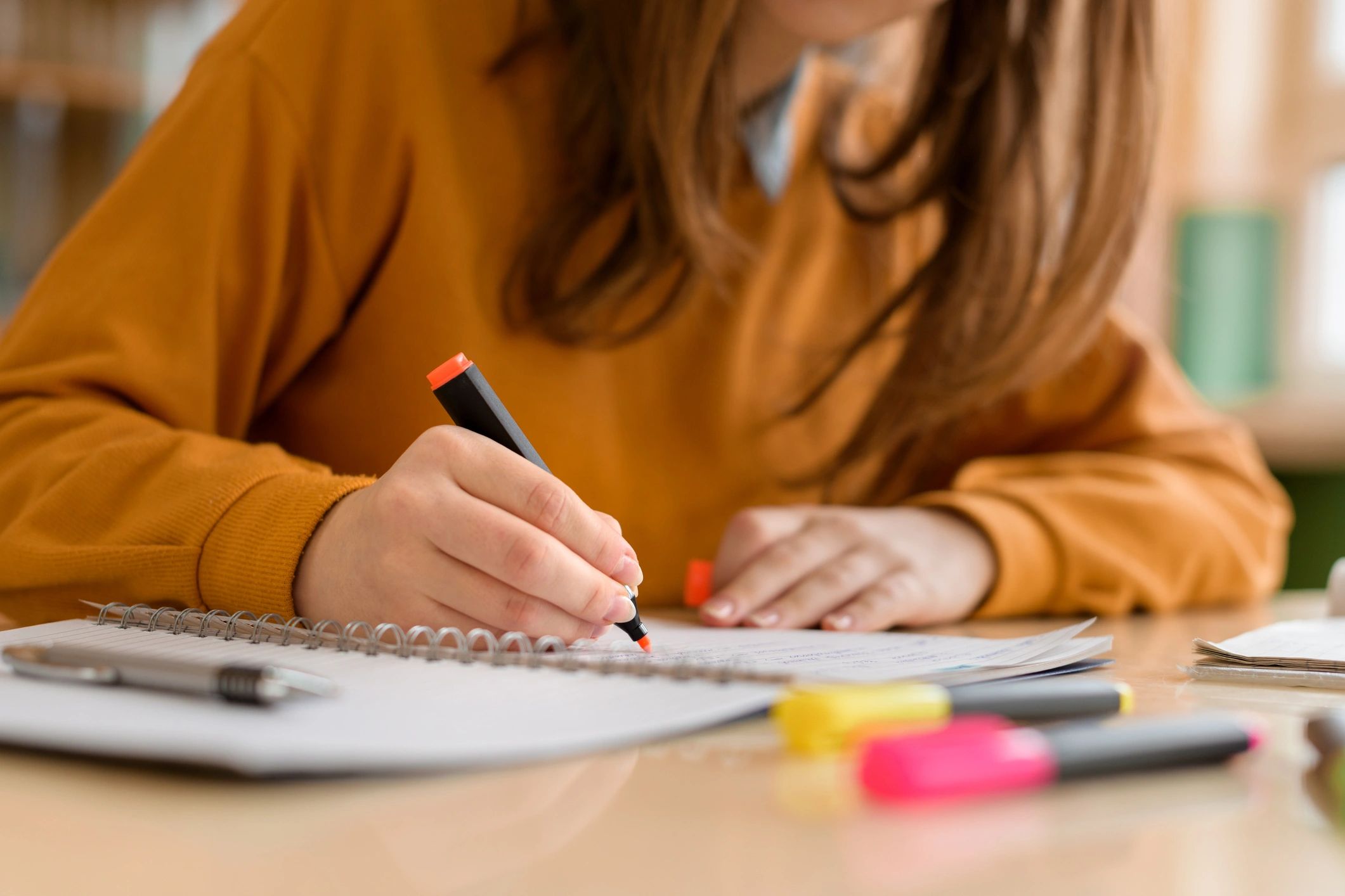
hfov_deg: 39.6
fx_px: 1868
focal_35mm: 50
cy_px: 448
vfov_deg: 27.0
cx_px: 672
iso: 250
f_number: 2.8
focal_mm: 50
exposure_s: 1/160
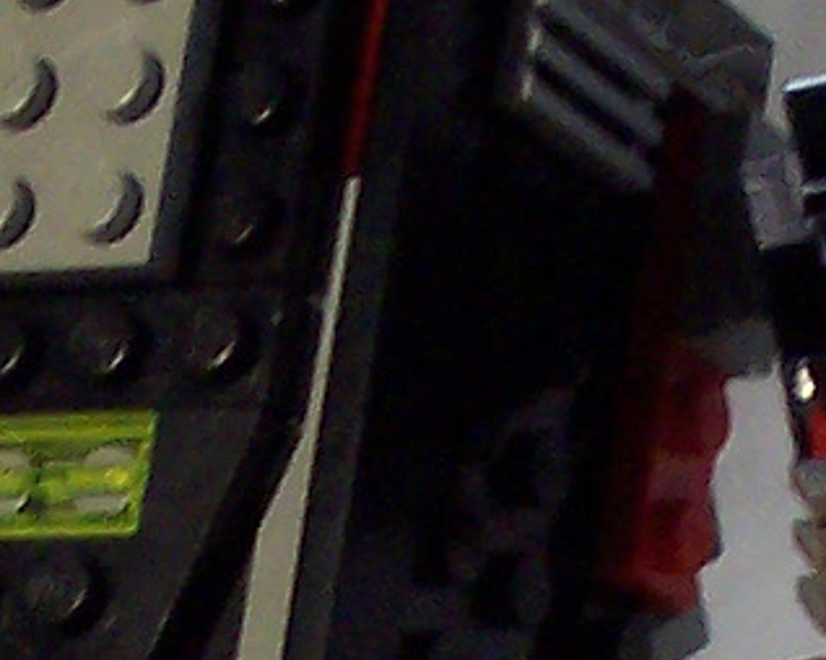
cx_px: 722
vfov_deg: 5.3
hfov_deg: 6.7
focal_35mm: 287
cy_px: 1149
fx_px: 7012
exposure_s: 1/45
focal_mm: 7
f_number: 3
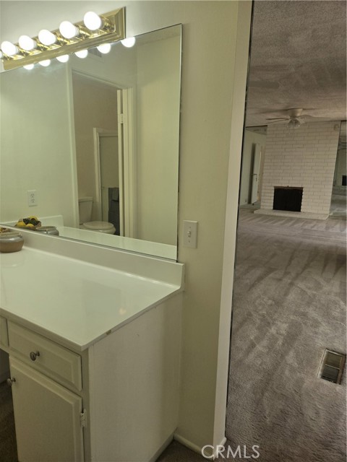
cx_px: 174
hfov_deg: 58.9
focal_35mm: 23
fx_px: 307
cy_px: 231
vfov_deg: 73.9
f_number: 1.8
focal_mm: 5.4
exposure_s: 1/621
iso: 80
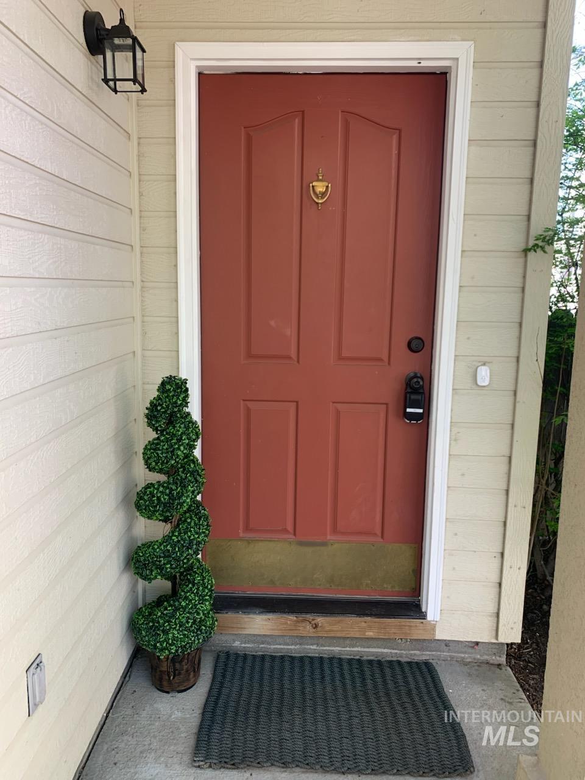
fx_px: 586
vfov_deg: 67.3
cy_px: 390
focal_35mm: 26
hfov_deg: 53.1
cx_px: 292
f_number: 1.8
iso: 50
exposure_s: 1/121
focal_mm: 4.25
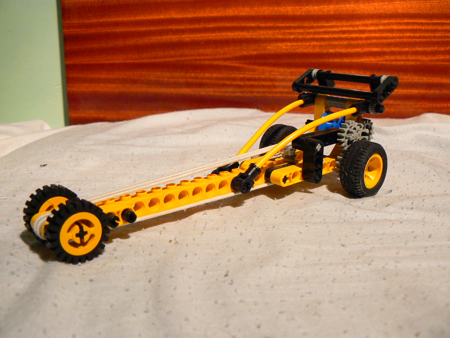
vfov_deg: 39.7
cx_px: 225
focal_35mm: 36
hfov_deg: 51.4
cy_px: 169
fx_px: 468
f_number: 2.8
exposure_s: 1/25
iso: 200
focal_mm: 6
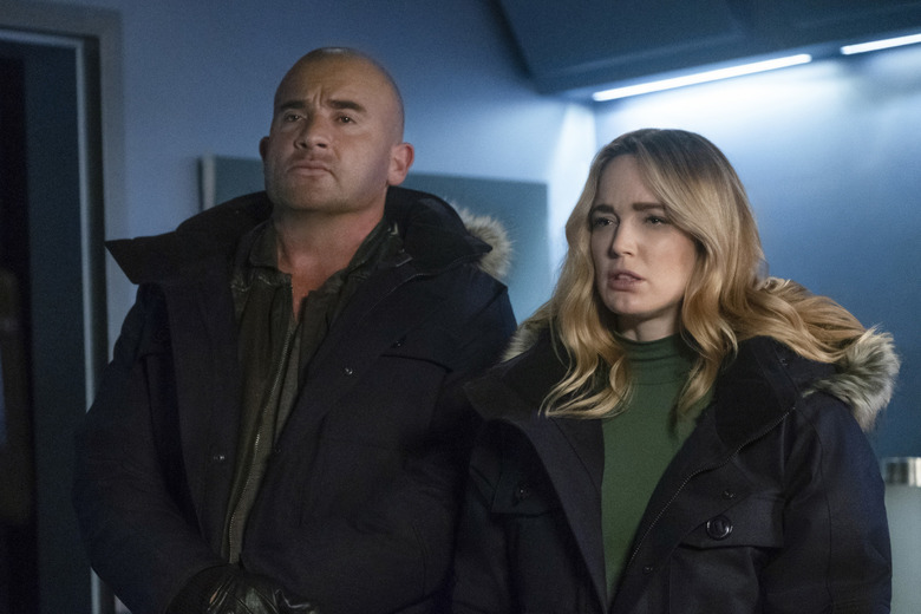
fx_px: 2737
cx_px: 460
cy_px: 307
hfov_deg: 19.1
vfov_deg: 12.8
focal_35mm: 107
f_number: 2.8
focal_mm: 71.5
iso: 8000
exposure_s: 1/80
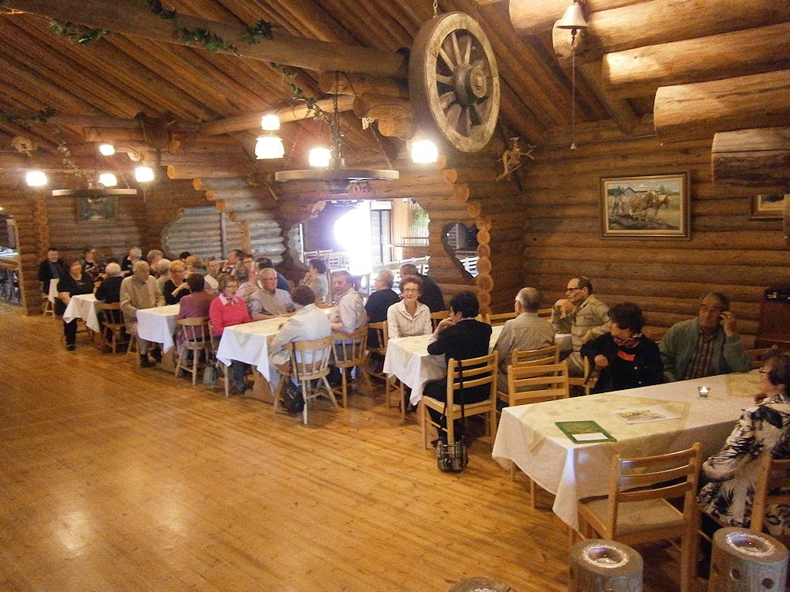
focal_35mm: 26
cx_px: 395
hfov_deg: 67.3
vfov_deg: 53.1
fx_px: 593
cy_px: 296
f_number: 2.8
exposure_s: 1/15
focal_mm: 4.7
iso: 1000
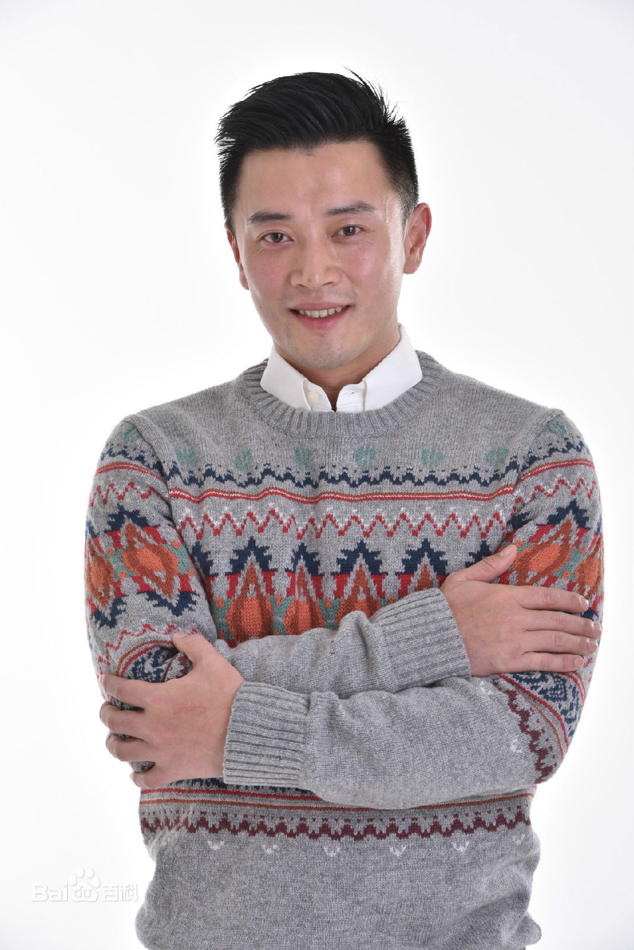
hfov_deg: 7.4
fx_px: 4886
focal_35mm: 185
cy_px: 475
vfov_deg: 11.1
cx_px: 317
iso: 100
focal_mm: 185
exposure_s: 1/100
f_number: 13
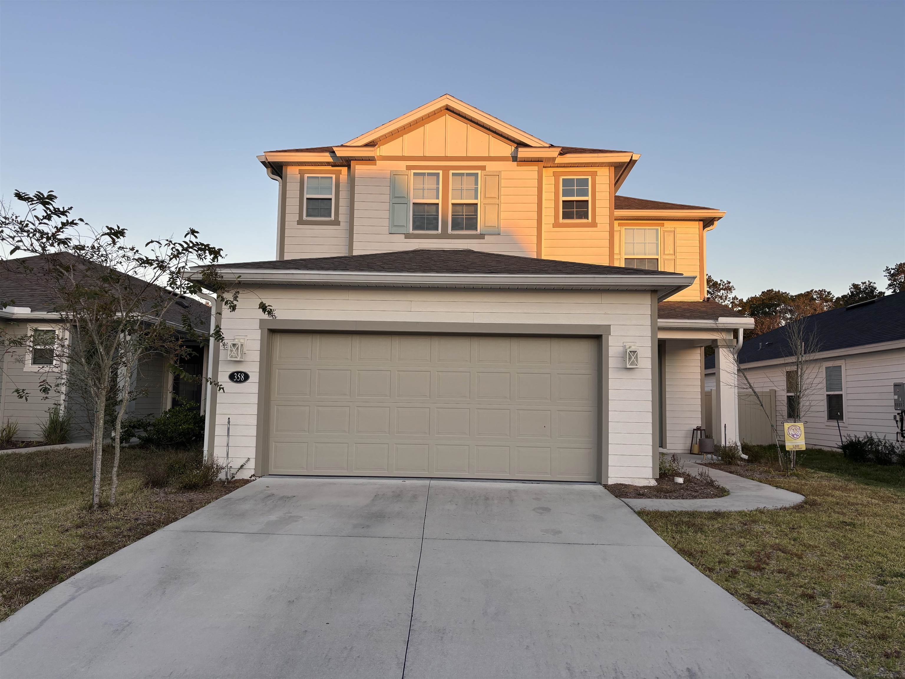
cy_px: 340
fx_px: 680
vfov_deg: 53.1
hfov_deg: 67.3
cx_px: 452
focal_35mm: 26
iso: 50
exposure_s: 1/531
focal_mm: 5.96
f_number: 1.6
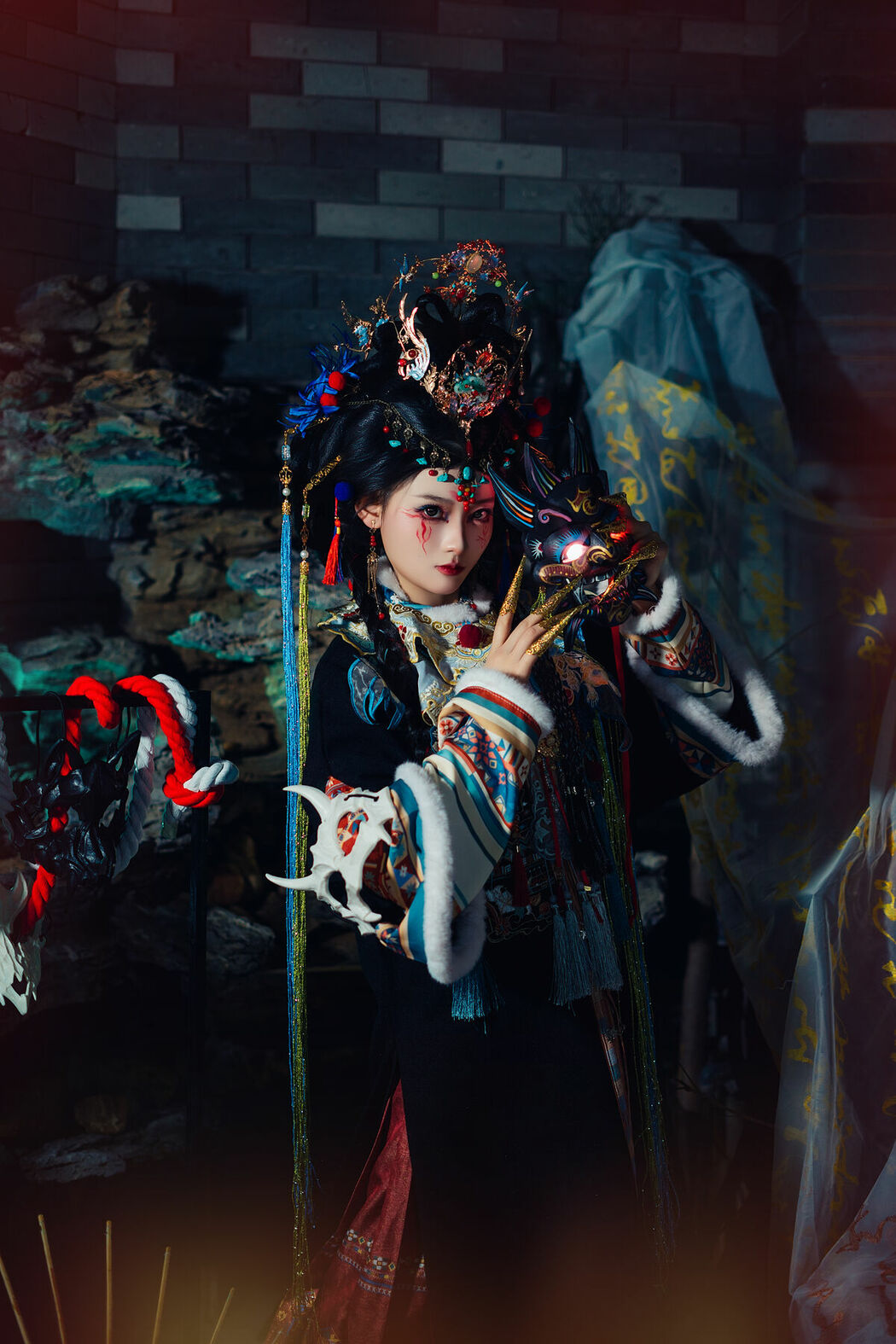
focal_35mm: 50
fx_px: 1867
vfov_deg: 39.6
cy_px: 672
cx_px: 448
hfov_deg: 27.0
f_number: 2
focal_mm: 50
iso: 250
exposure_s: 1/160
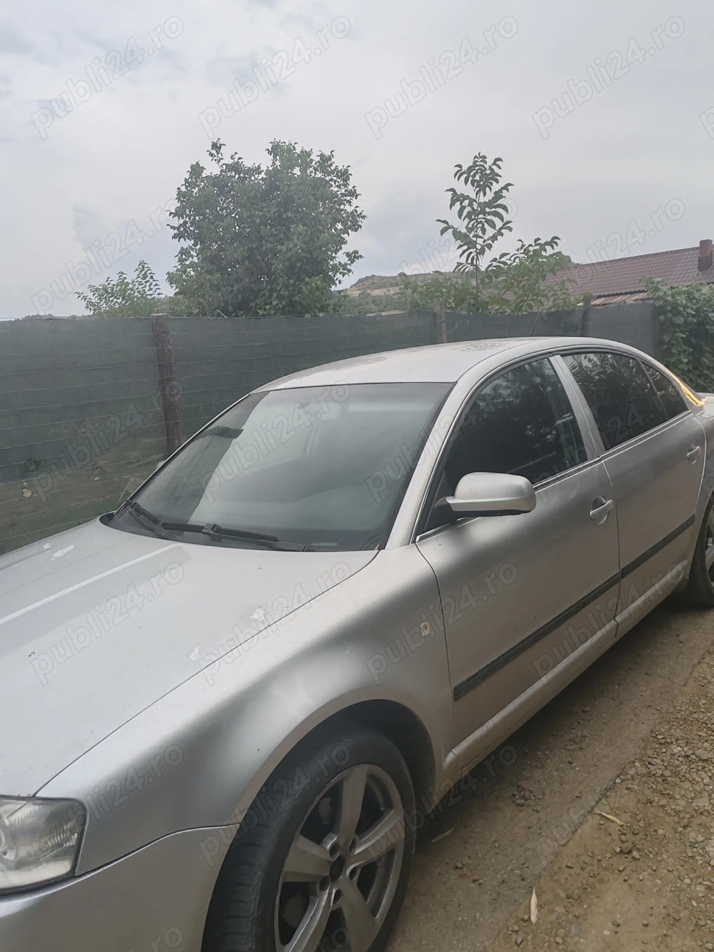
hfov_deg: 51.3
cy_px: 476
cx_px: 357
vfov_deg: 65.3
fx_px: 743
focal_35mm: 27
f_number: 1.9
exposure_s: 1/100
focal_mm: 6.12
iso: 80
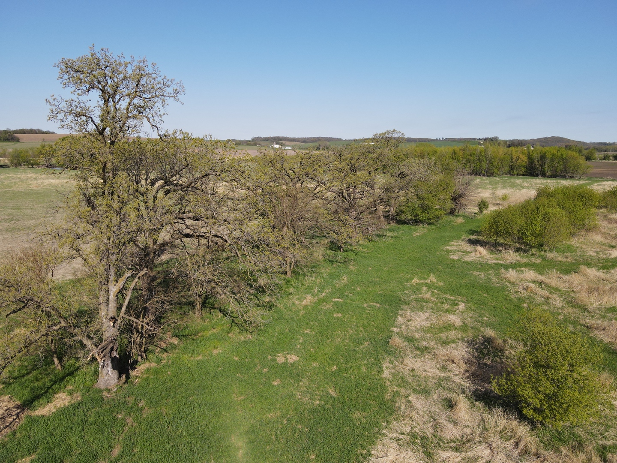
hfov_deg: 71.6
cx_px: 308
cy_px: 232
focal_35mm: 24
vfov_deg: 56.8
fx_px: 428
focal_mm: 4.5
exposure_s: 1/725
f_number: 2.8
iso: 100
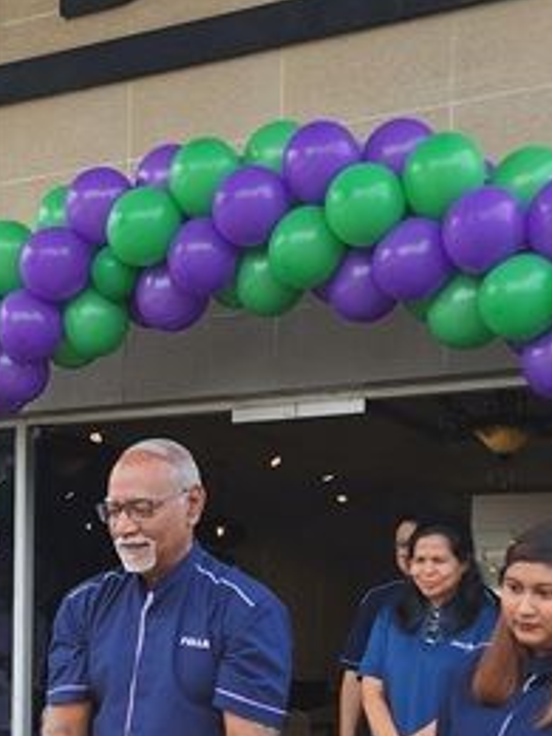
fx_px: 1552
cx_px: 25
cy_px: 688
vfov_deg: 25.7
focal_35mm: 73
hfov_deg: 19.7
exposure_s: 1/276
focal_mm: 6.4
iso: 12
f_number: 1.8
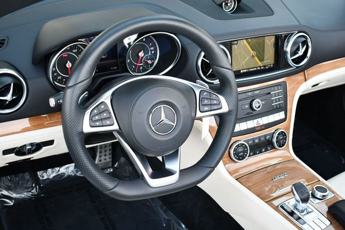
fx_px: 412
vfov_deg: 31.3
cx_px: 176
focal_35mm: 43
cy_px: 111
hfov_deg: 45.4
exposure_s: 1/250
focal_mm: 20
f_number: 3.8
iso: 560
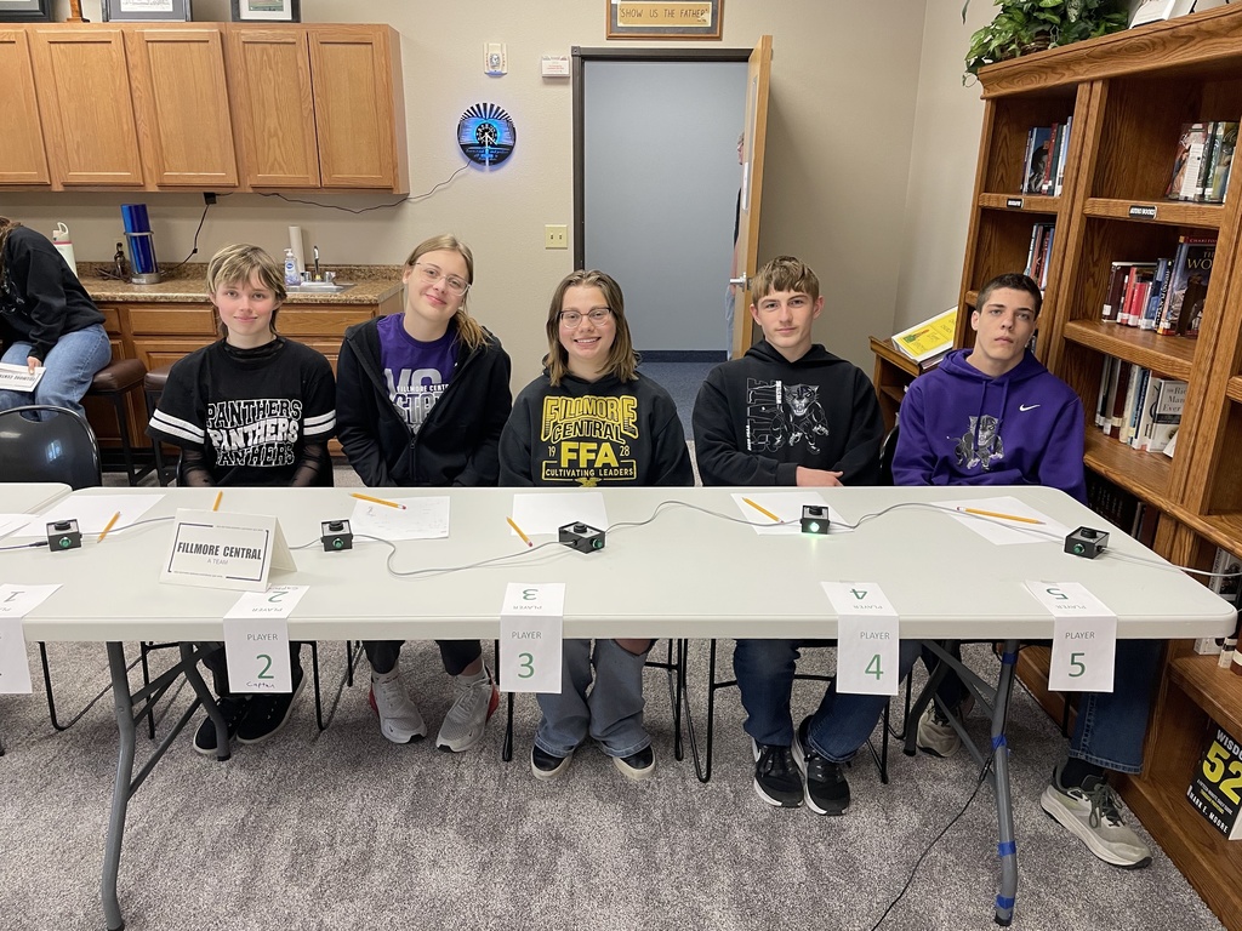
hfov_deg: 67.3
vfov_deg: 53.1
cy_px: 466
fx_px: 933
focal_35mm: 26
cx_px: 621
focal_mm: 4.2
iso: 100
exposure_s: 1/60
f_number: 1.6
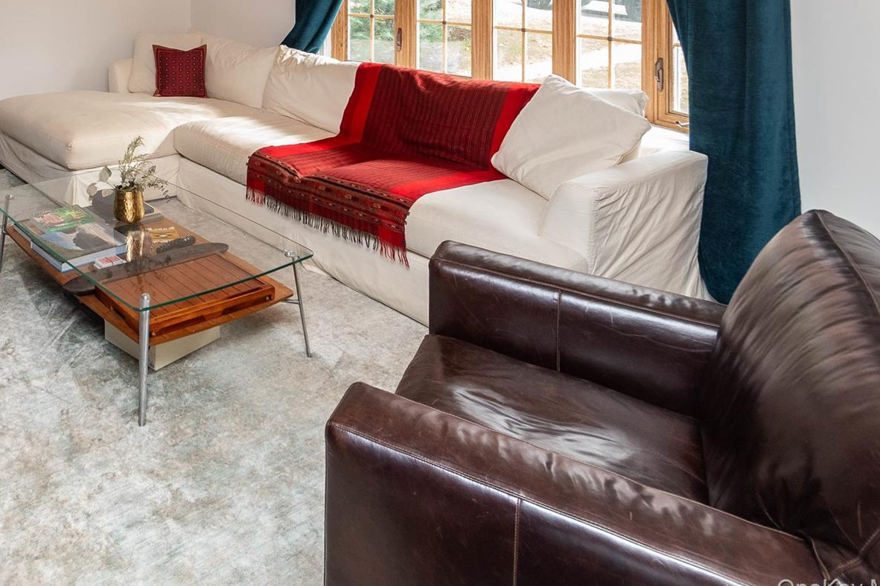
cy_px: 98
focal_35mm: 26
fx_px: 635
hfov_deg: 63.0
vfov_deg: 46.3
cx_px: 166
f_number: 5.6
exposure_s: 1/60
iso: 720
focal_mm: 10
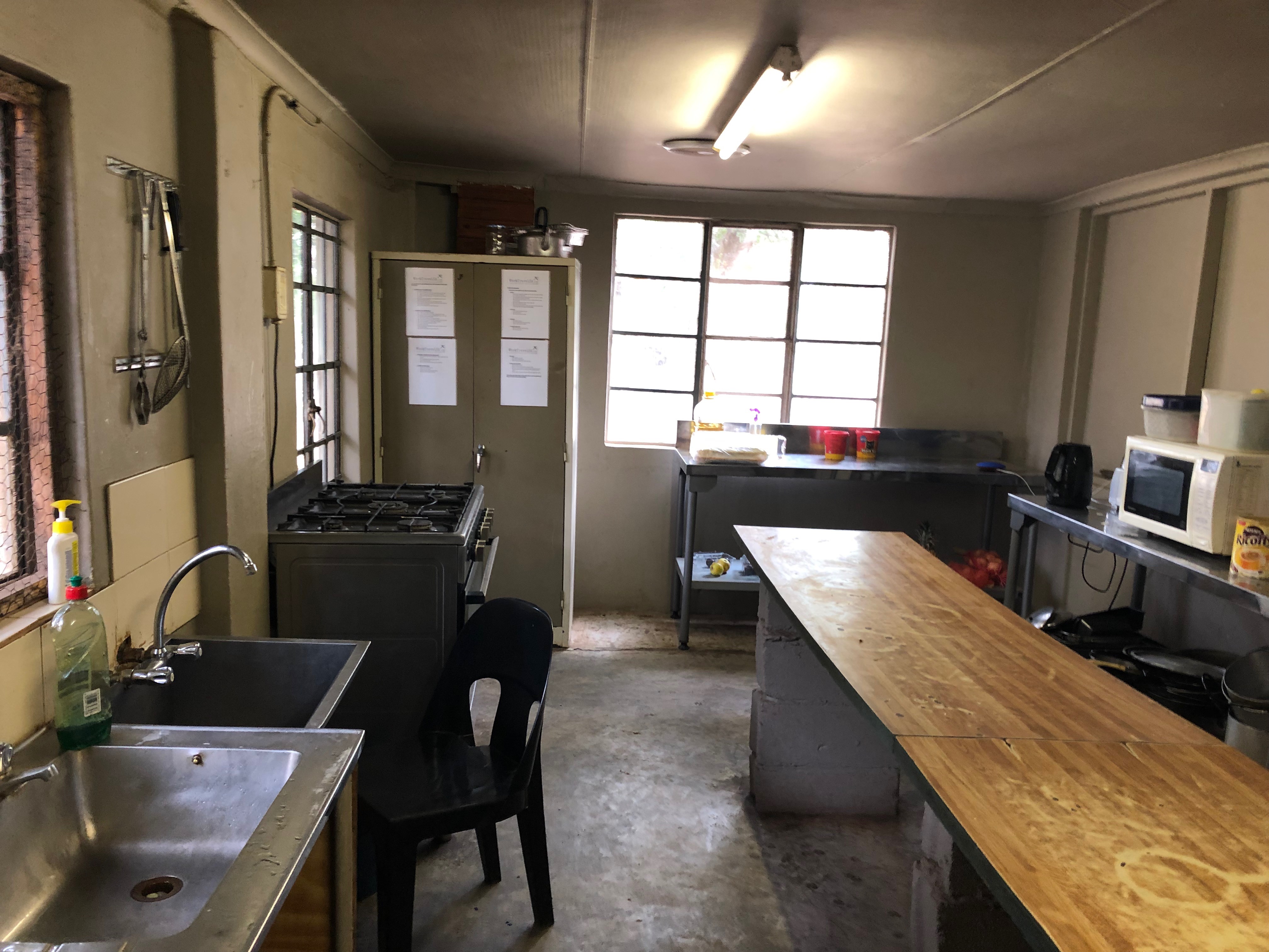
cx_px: 634
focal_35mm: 28
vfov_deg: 49.7
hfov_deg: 63.4
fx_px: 1026
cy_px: 476
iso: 50
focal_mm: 3.99
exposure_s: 1/17
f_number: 1.8
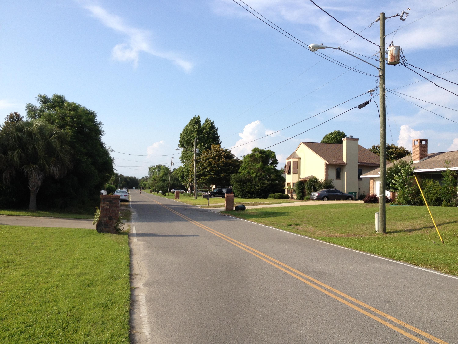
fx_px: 463
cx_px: 229
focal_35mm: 35
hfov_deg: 52.6
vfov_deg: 40.7
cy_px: 172
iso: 50
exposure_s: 1/1493
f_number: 2.4
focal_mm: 4.28
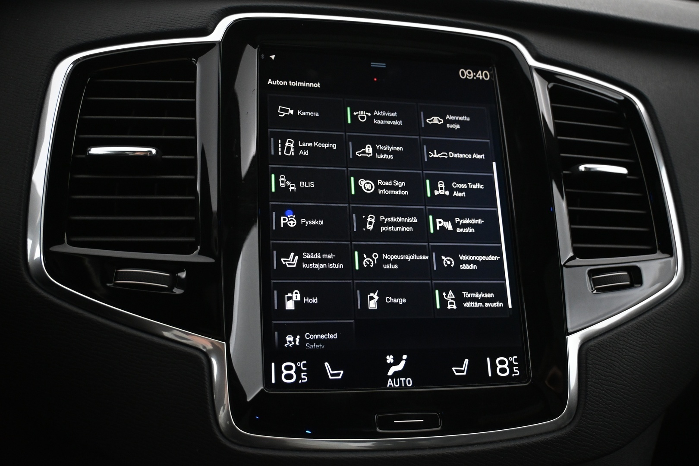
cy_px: 233
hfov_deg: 52.2
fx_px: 714
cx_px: 350
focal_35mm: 37
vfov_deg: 36.2
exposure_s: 1/40
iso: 2800
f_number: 4.2
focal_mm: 24.5
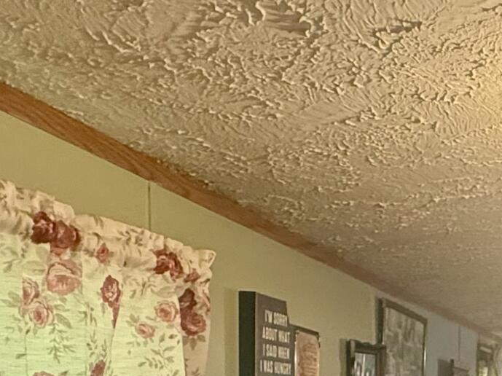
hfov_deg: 25.6
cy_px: 470
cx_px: 708
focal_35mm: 61
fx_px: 884
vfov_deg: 21.9
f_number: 2.2
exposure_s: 1/60
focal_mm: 2.22
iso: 500
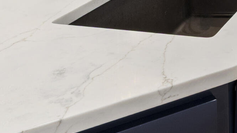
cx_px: 312
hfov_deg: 25.4
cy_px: -163
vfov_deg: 13.5
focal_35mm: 71
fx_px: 446
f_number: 8
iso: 100
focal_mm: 10
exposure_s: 1/2.5
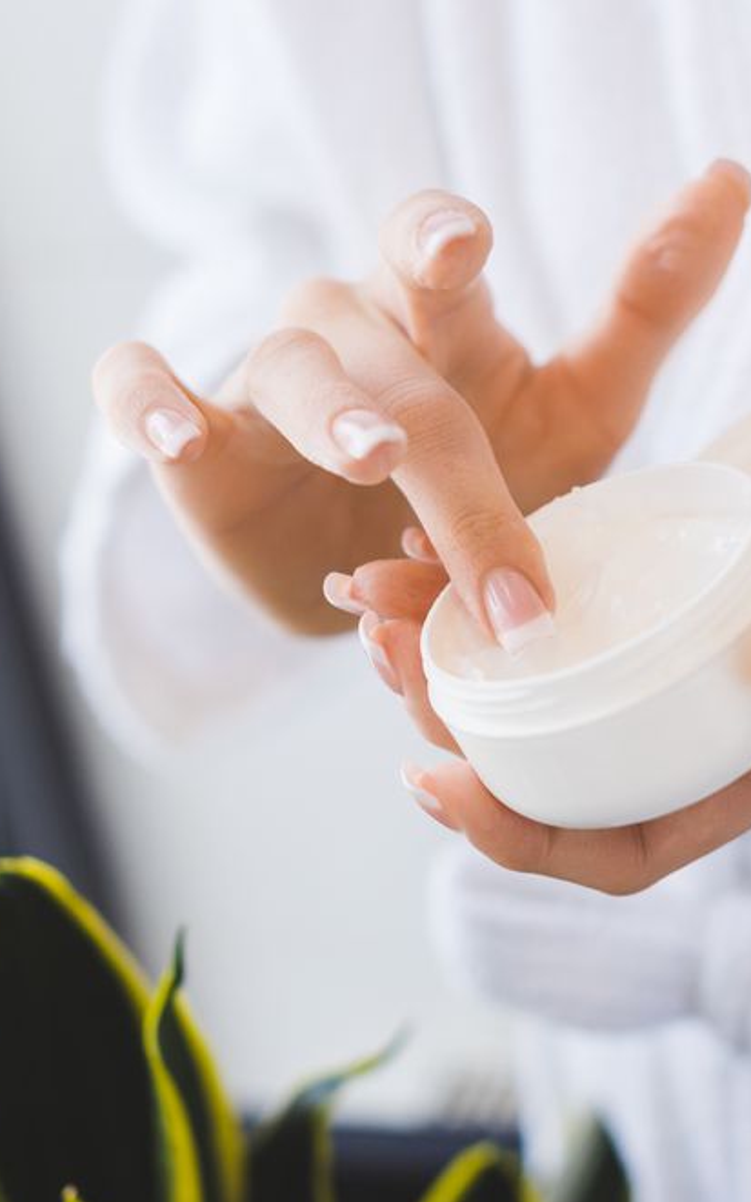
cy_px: 605
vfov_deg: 26.8
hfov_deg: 16.9
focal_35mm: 77
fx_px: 2522
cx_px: 443
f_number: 3.2
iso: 400
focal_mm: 50
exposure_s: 1/160
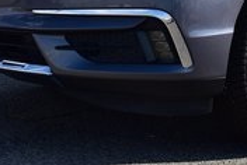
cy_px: -117
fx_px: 825
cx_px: 302
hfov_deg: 16.3
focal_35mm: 120
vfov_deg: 10.8
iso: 100
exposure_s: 1/320
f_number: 9
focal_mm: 22
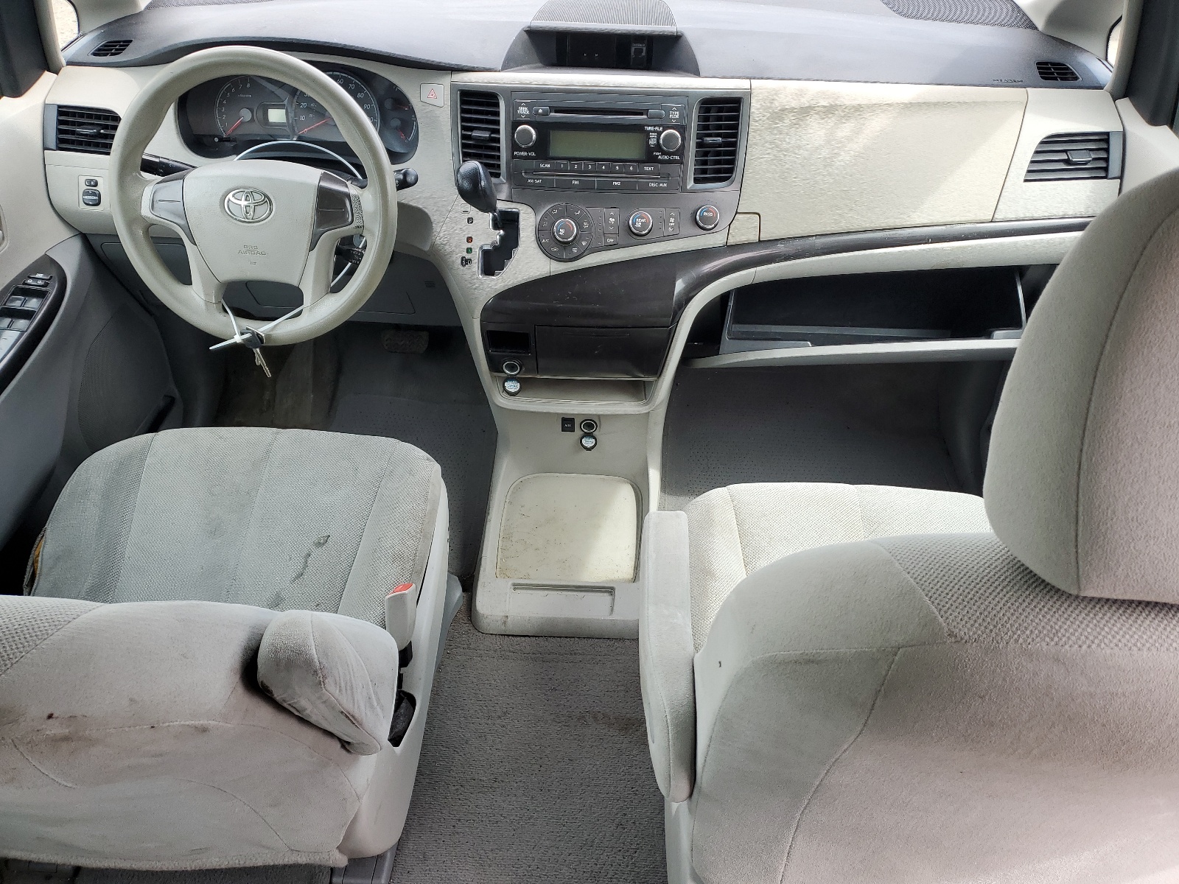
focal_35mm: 26
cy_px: 442
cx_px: 590
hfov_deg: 67.3
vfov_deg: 53.1
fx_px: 886
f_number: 1.5
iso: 50
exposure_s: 1/312
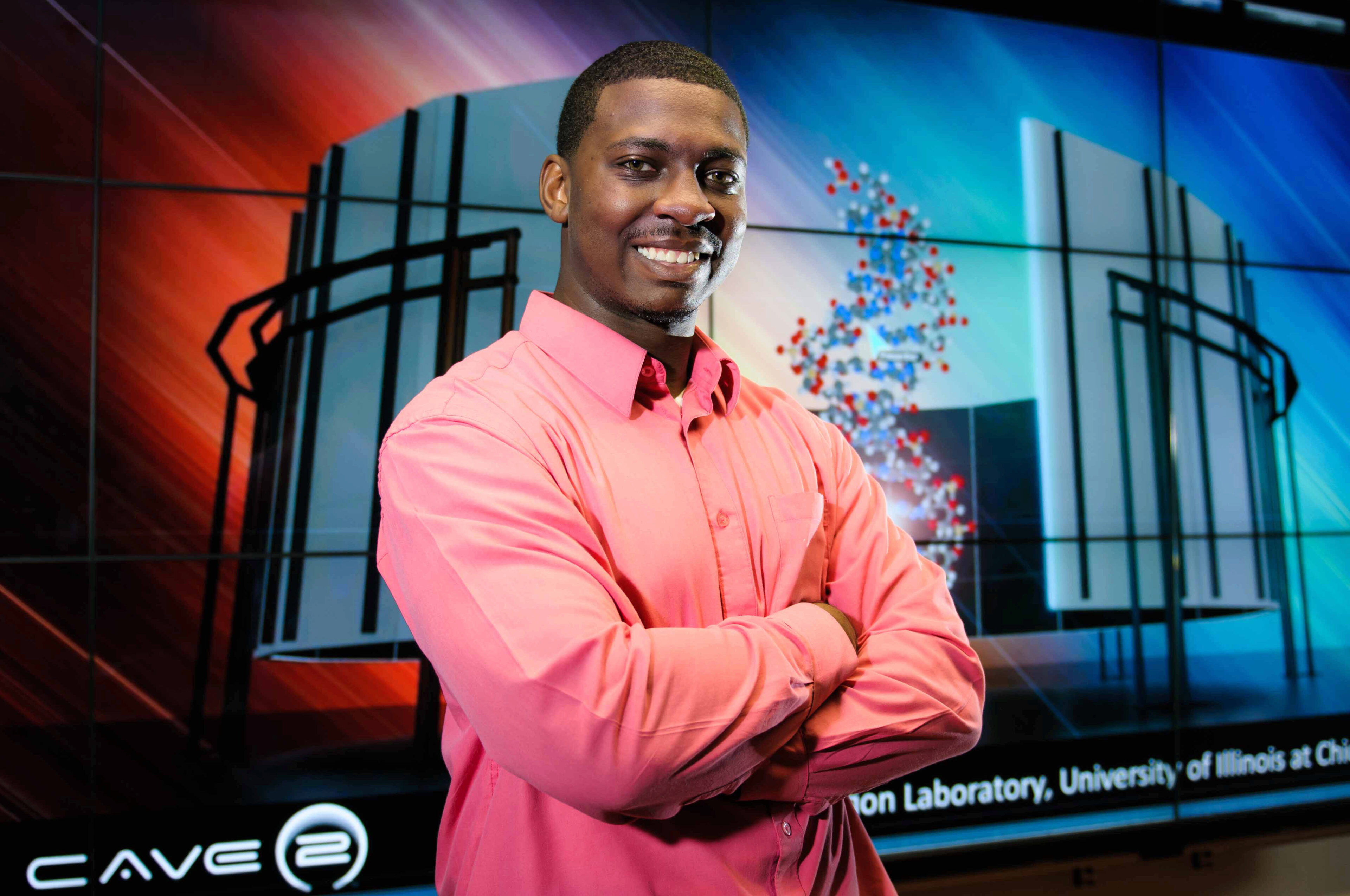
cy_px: 448
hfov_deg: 53.2
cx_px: 675
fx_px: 1348
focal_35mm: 36
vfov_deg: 36.8
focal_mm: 24
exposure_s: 1/60
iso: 200
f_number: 2.8
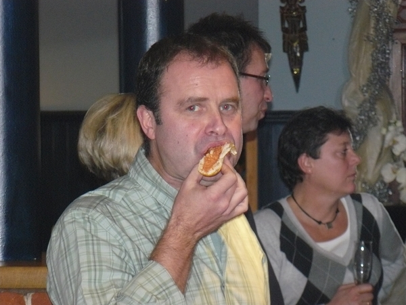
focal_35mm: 194
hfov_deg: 10.2
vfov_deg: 7.7
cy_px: 152
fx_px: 2275
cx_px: 203
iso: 400
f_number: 3.3
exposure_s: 1/30
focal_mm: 32.3
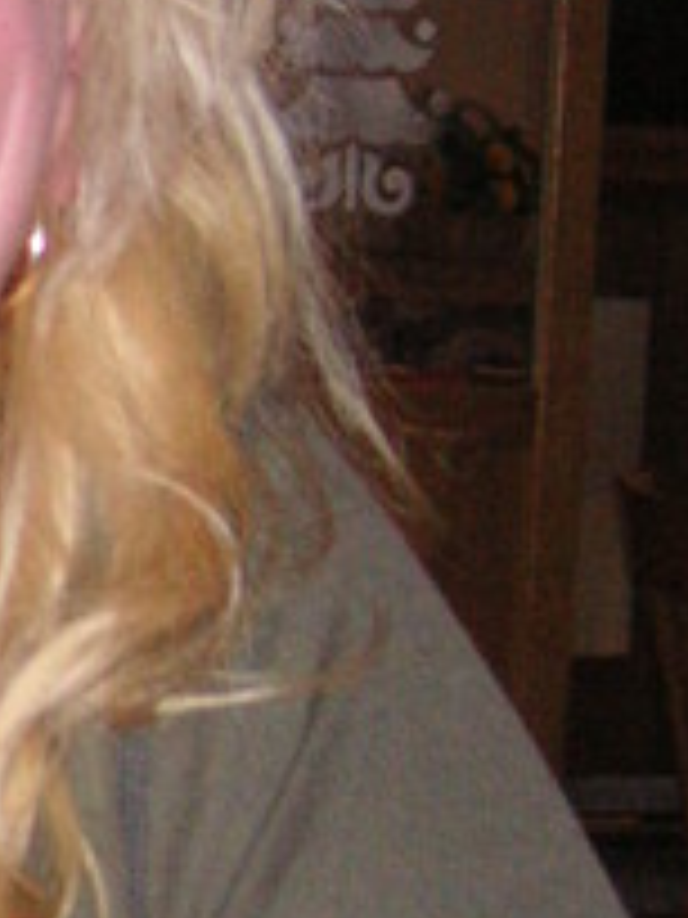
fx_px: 5194
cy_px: 508
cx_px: -513
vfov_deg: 10.1
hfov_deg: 7.4
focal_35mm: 196
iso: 160
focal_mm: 8.4
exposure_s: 1/45
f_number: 3.4
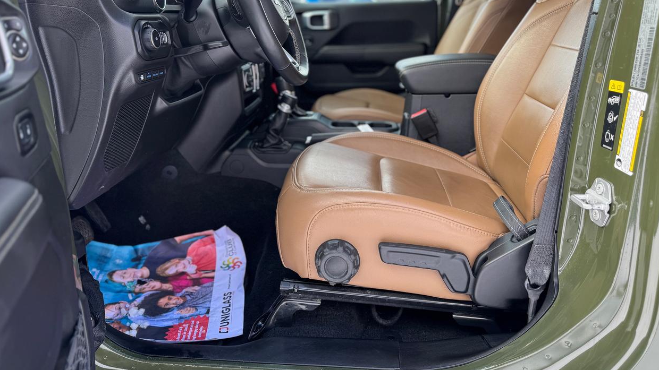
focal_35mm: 27
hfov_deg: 69.9
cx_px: 330
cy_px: 125
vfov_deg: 42.3
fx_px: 472
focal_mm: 6.76
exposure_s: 1/220
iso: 64
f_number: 1.78
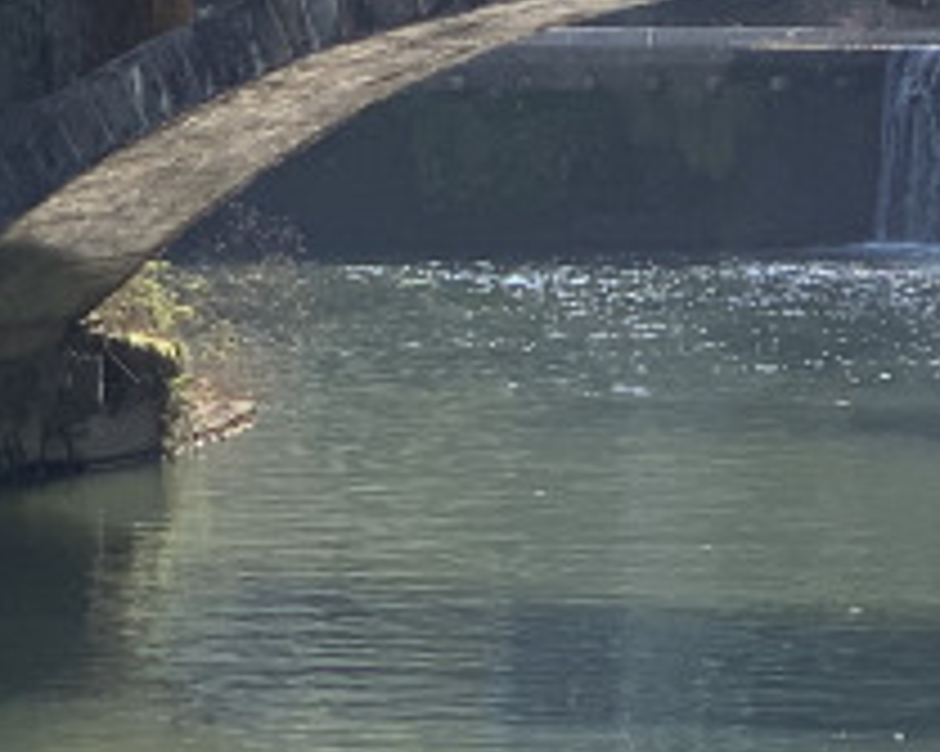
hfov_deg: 7.8
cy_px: -432
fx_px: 6924
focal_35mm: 249
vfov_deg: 6.1
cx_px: 387
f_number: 2.4
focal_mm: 6
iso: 16
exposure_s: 1/326
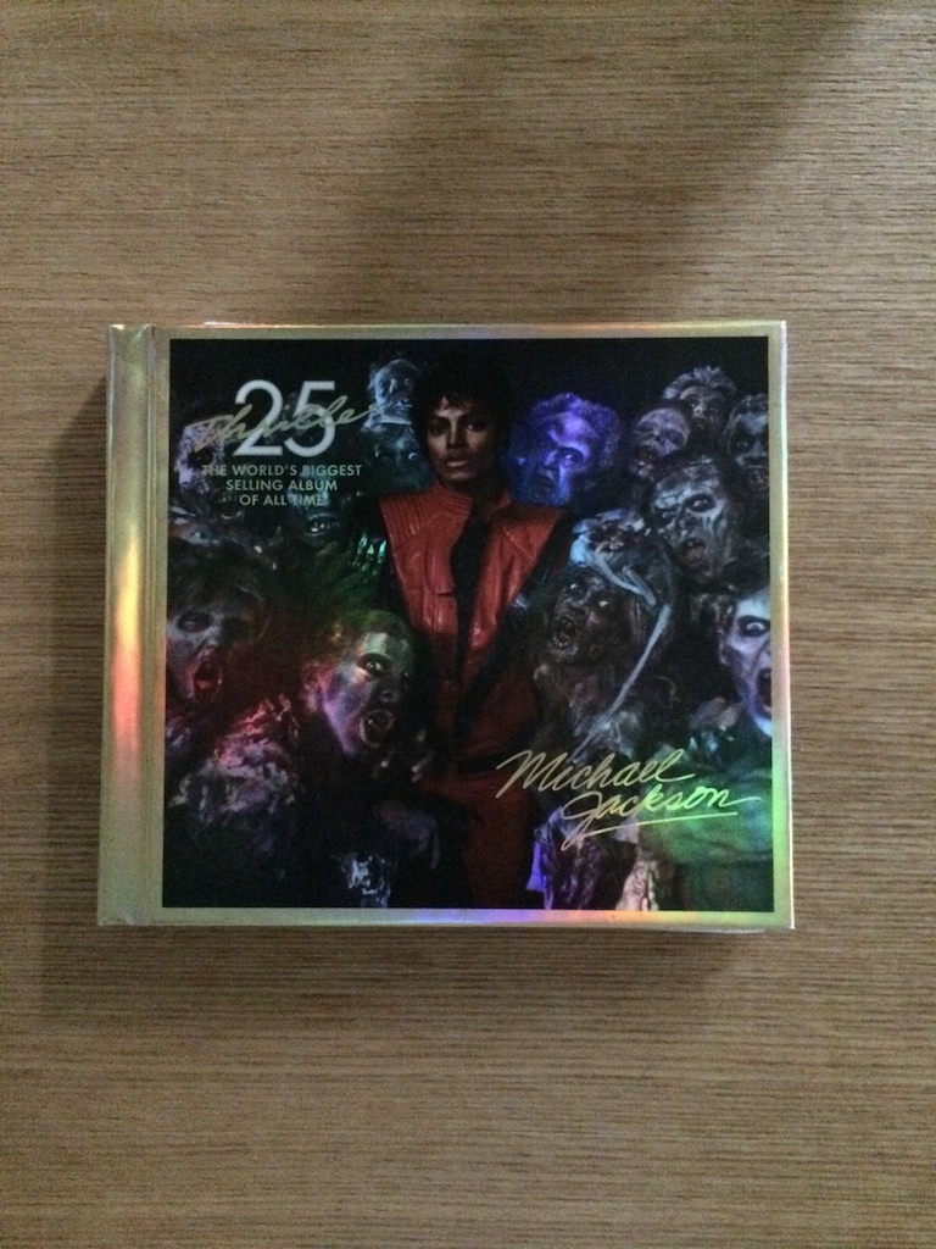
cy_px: 624
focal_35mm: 30
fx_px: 1082
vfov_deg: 60.0
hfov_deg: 46.8
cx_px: 468
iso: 2500
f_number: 2.2
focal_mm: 4.12
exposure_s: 1/15
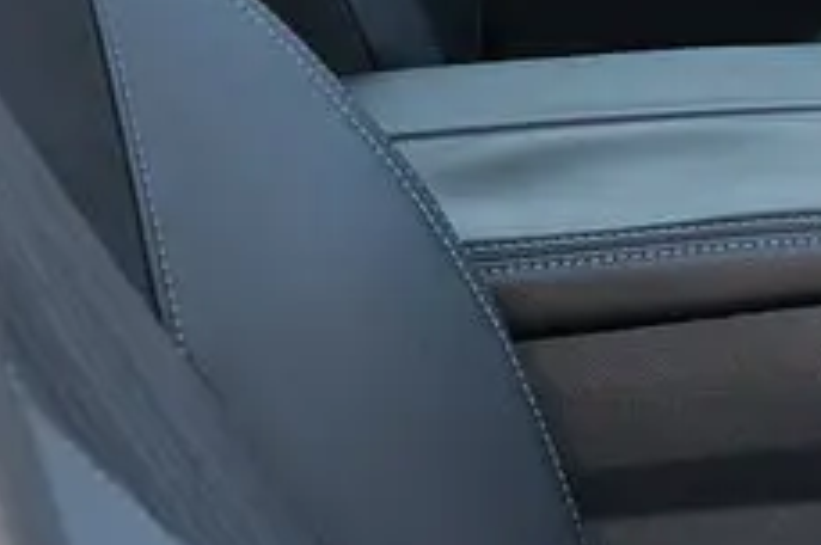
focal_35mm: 233
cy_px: 45
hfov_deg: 8.2
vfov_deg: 5.9
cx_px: 1870
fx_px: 5306
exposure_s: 1/85
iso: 320
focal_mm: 31.5
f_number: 4.5
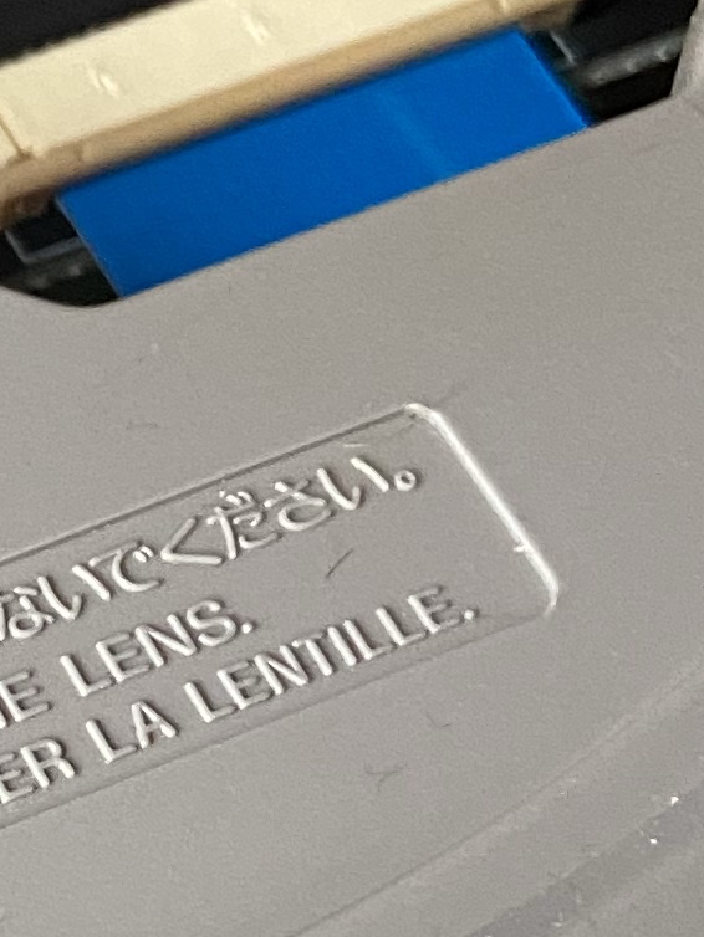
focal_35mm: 139
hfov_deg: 10.0
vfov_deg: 14.2
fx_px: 3767
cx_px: -627
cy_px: 633
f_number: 1.8
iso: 320
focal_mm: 4.25
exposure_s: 1/57
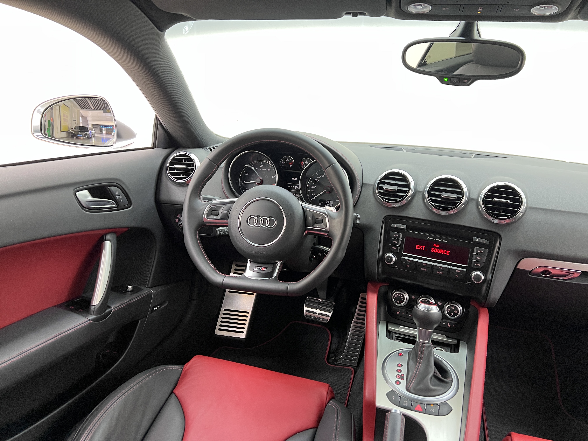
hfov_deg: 67.3
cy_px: 220
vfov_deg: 53.1
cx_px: 294
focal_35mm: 26
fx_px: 442
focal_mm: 5.7
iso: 100
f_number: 1.5
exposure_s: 1/50
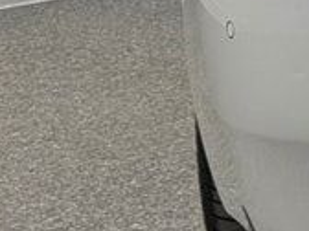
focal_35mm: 293
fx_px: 2615
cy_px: -147
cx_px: 927
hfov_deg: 6.2
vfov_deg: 5.0
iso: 80
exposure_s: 1/636
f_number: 1.78
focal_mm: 6.76
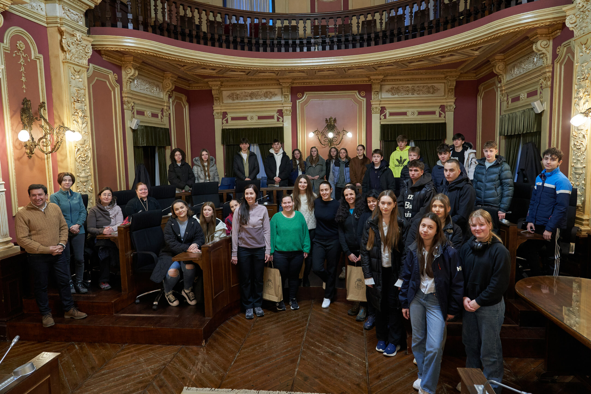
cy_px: 197
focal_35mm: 24
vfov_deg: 53.1
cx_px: 296
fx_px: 394
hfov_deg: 73.7
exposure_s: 1/125
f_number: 4
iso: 3200
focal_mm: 24
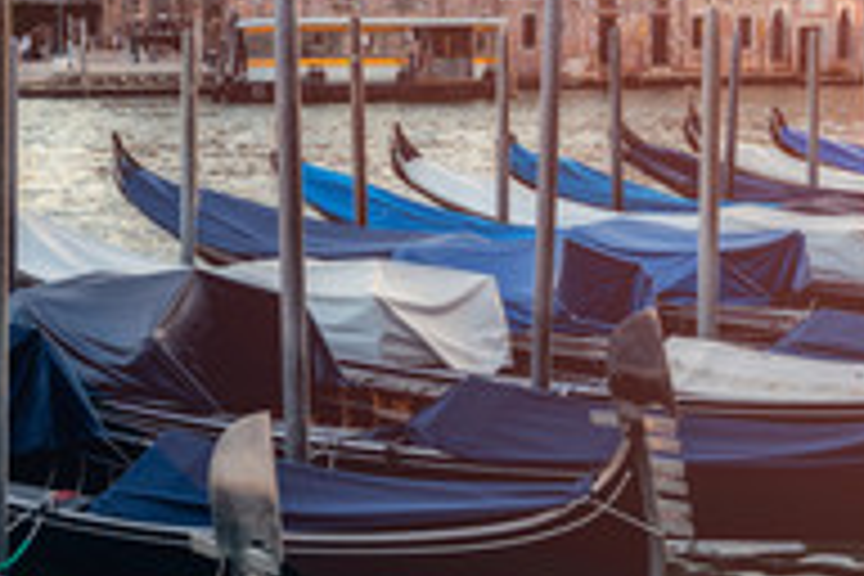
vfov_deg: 17.2
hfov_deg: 26.6
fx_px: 1800
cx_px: 212
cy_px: -144
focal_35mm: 75
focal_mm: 24
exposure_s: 1/30
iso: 100
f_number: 8
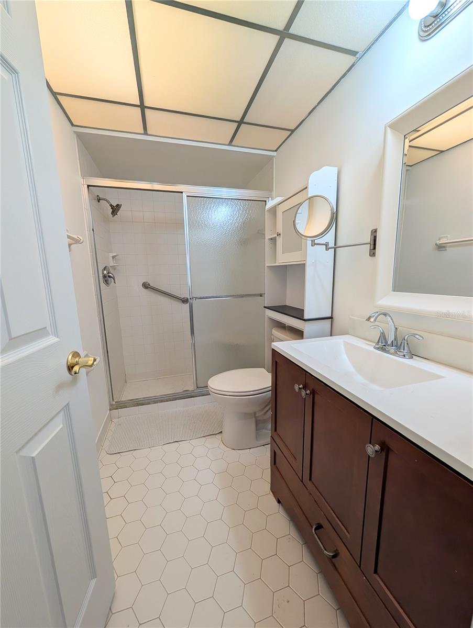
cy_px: 314
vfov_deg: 110.5
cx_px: 236
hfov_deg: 94.6
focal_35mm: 12
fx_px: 218
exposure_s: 1/120
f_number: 1.7
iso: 49
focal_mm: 2.02
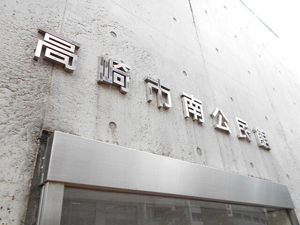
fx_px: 225
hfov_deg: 67.3
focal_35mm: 26
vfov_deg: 53.1
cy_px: 112
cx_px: 150
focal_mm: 4.6
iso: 80
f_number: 3.2
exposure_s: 1/50
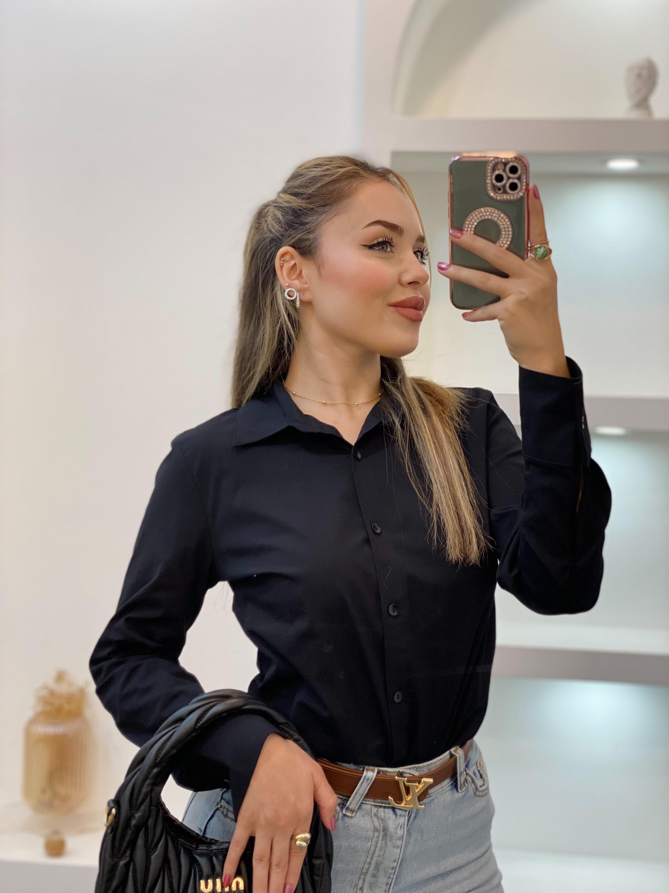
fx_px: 1340
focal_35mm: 52
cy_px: 446
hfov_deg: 28.0
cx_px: 334
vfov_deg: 36.8
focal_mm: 6
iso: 100
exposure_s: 1/100
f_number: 2
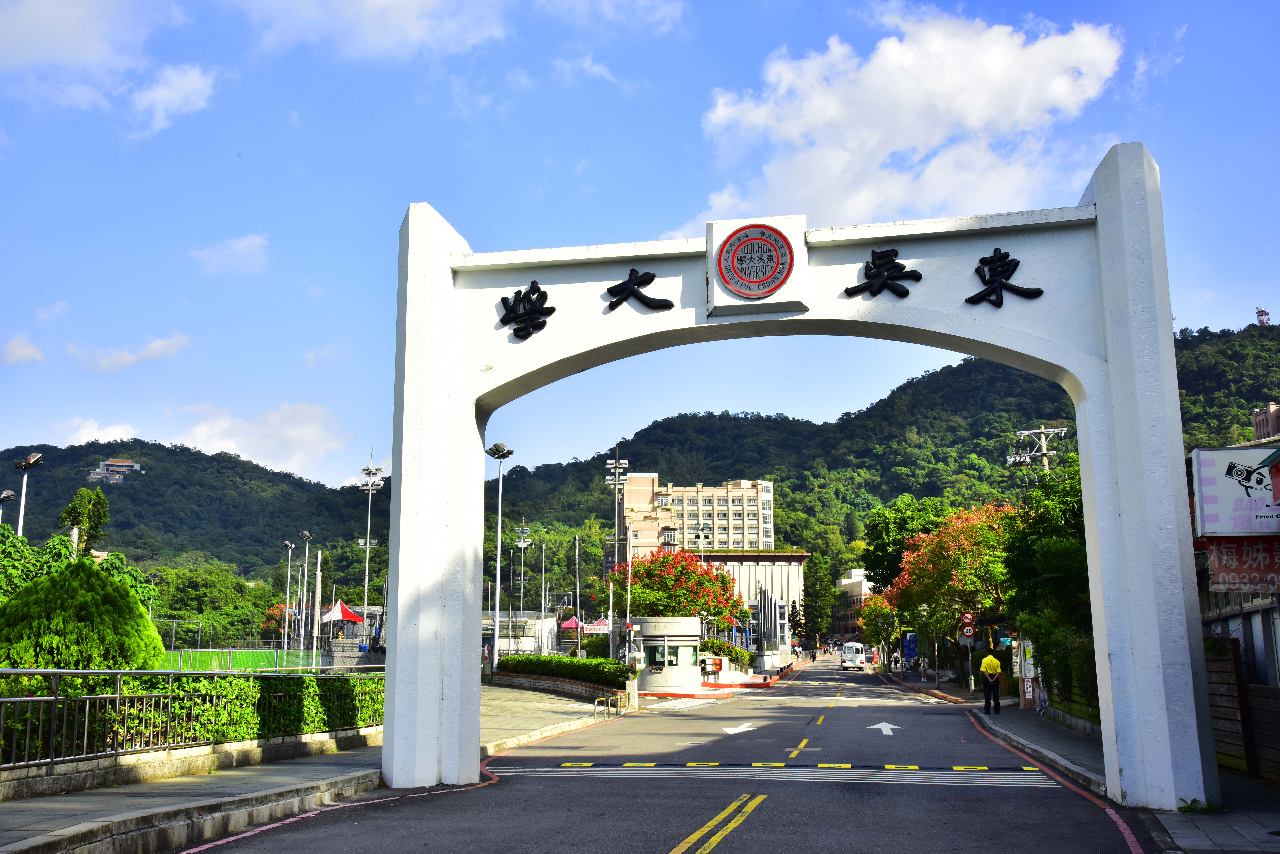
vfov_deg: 41.1
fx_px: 1138
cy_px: 427
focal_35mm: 32
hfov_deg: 58.7
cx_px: 640
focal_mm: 32
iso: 400
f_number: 18
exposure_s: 1/100
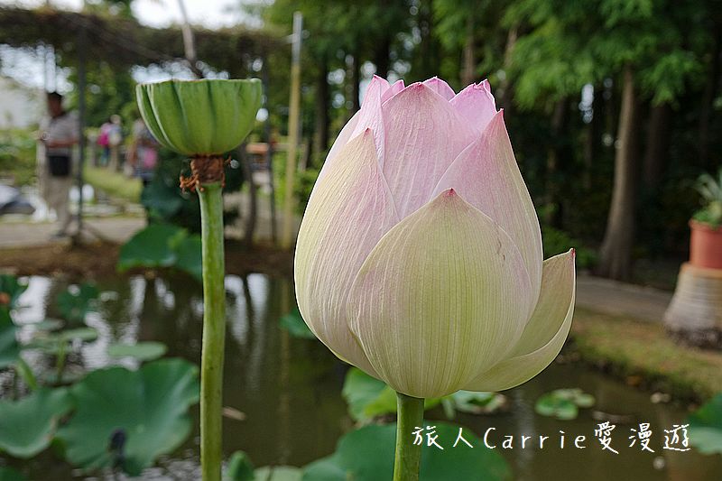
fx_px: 742
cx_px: 361
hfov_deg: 51.9
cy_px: 240
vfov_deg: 35.9
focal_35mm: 37
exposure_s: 1/400
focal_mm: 13.65
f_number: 4
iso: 100
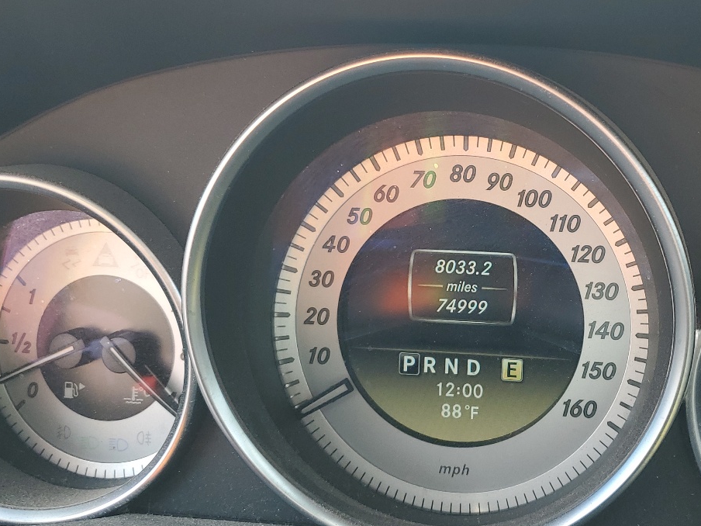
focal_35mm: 46
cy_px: 254
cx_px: 462
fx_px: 932
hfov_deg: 40.8
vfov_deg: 31.5
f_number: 1.5
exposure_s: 1/182
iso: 50
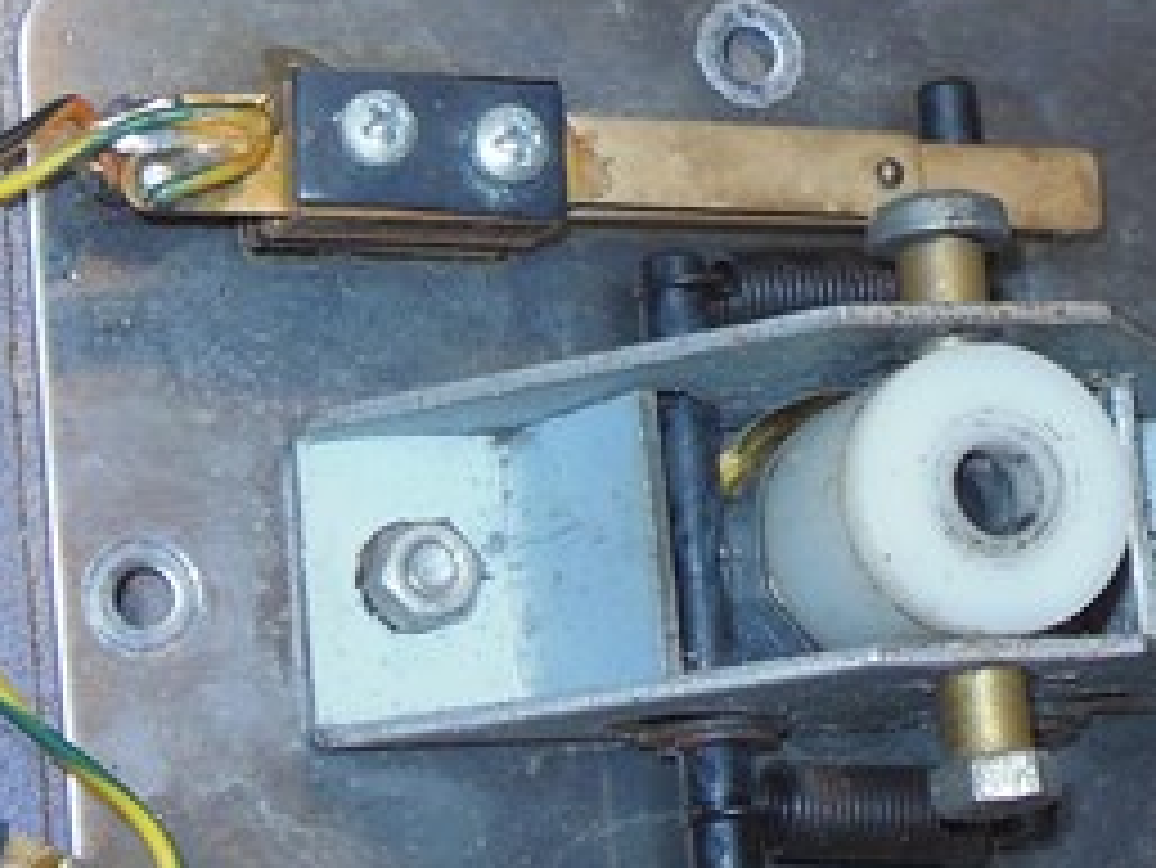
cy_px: 625
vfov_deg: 19.5
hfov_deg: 25.9
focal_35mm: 75
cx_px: 675
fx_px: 2506
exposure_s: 1/30
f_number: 3.8
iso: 125
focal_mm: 7.7
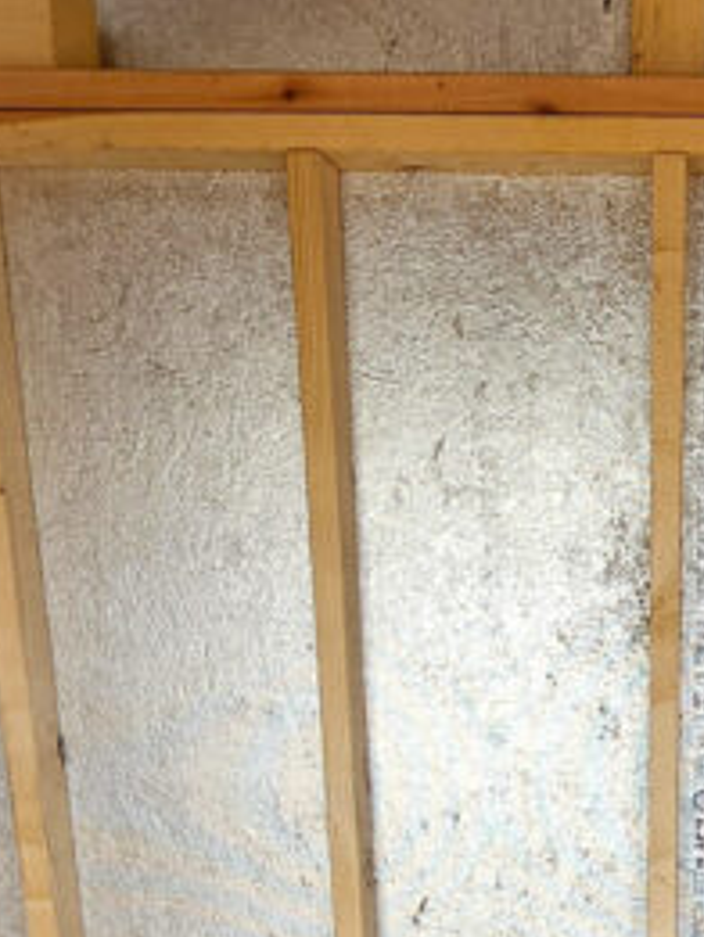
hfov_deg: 27.3
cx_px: 661
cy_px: 1088
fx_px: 1382
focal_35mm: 51
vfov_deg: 32.0
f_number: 2.2
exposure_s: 1/153
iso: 50
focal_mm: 2.2
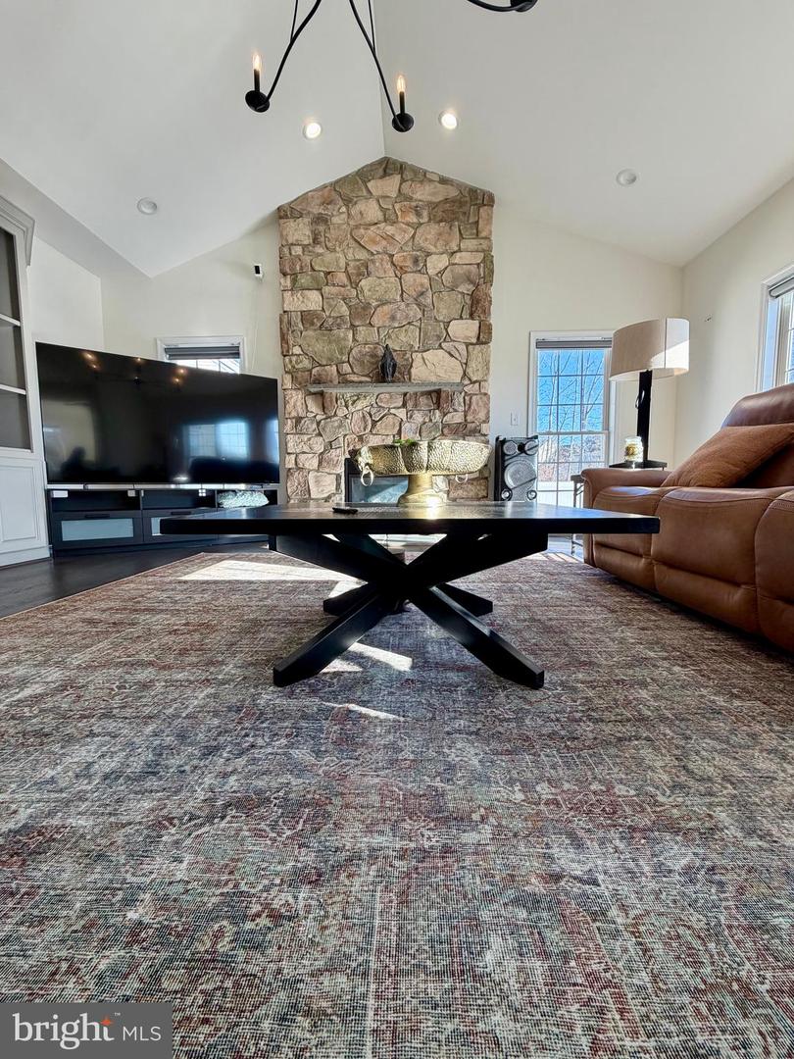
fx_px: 428
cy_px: 530
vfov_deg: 102.1
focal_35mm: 14
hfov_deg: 85.7
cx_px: 397
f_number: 2.2
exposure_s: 1/120
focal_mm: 2.22
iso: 100
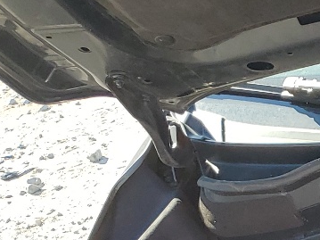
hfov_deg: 13.6
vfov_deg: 11.8
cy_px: 432
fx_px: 1072
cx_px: 700
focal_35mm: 116
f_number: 1.5
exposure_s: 1/526
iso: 50
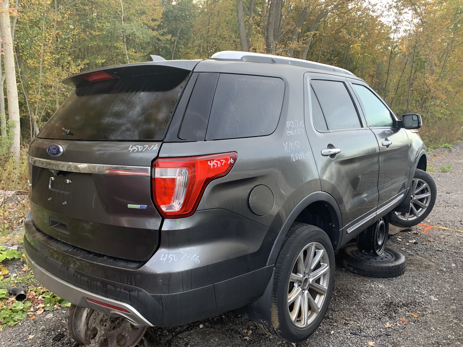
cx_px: 232
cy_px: 174
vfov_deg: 53.1
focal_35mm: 26
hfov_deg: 67.3
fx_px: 348
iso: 32
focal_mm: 4.25
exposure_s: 1/122
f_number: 1.8
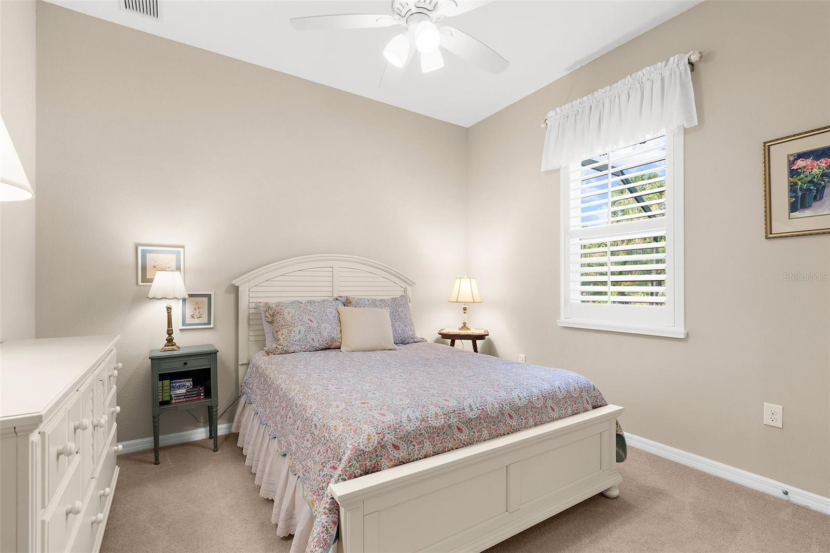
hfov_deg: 96.7
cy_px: 276
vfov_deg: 73.7
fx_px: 369
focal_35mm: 16
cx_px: 415
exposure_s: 1/60
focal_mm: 16
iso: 400
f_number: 8
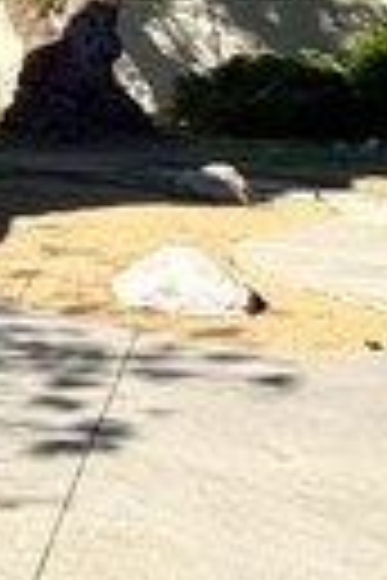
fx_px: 1161
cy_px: -175
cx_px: -972
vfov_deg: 24.5
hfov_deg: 9.6
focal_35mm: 72
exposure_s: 1/770
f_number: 2.2
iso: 32
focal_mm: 2.22
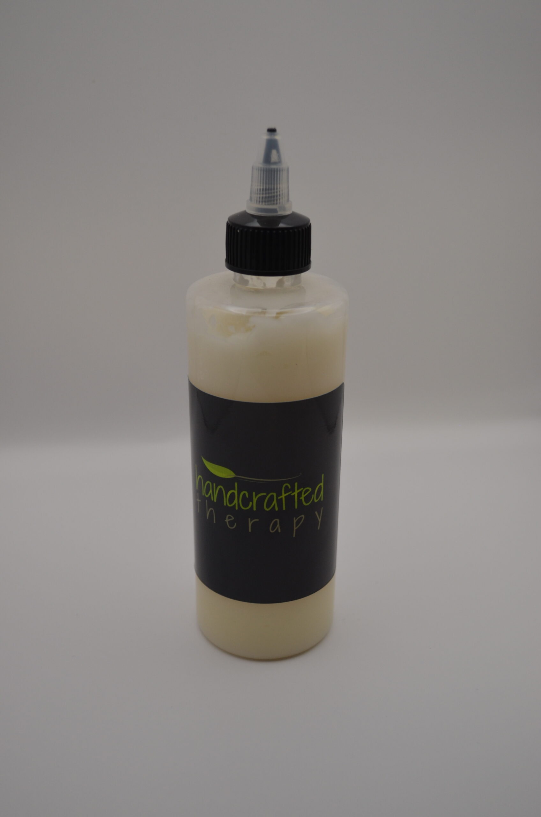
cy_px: 408
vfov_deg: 53.2
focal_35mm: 36
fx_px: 815
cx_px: 270
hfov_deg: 36.7
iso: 400
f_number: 5
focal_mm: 24
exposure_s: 1/100
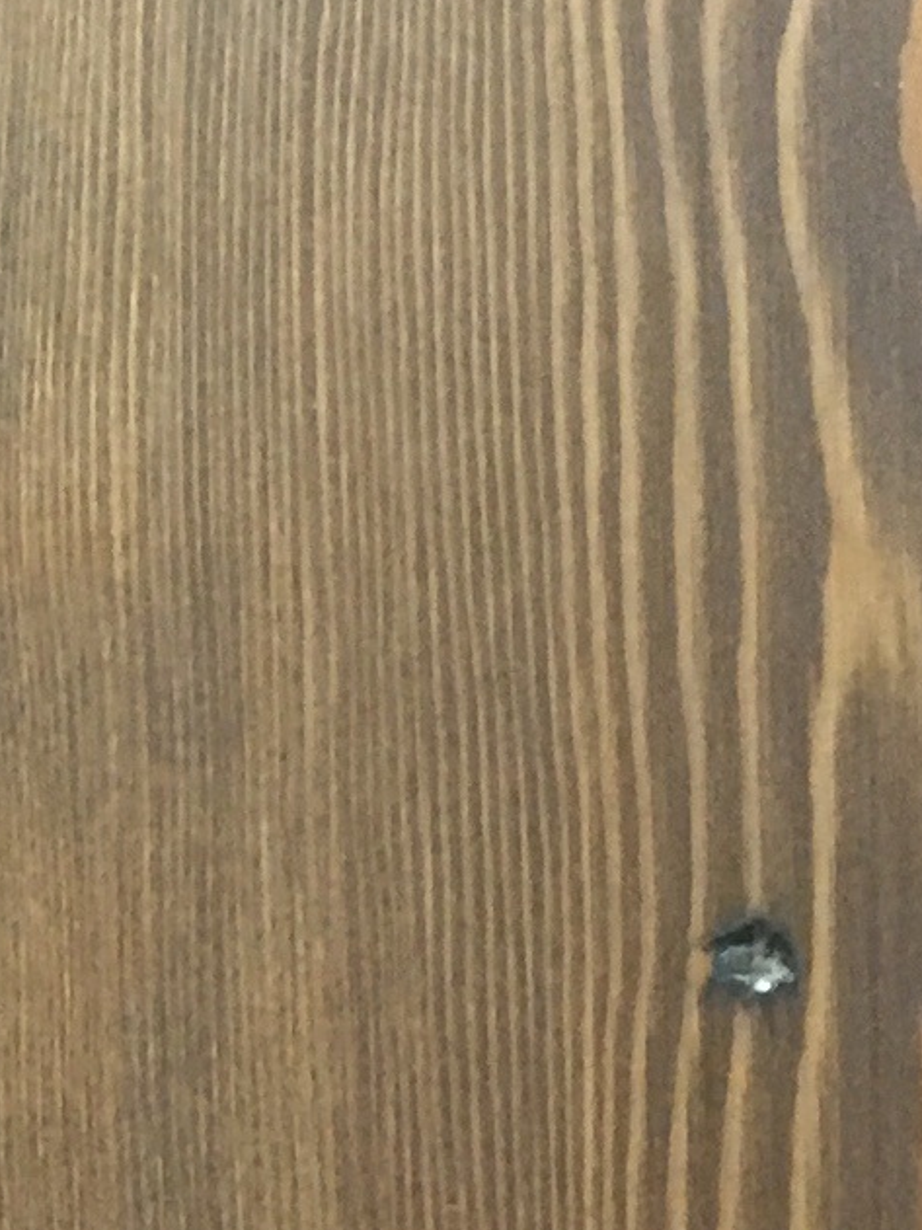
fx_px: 5329
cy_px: 3006
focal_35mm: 150
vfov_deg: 11.0
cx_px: -821
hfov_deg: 9.4
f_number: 2.2
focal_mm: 4.15
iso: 100
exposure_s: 1/15
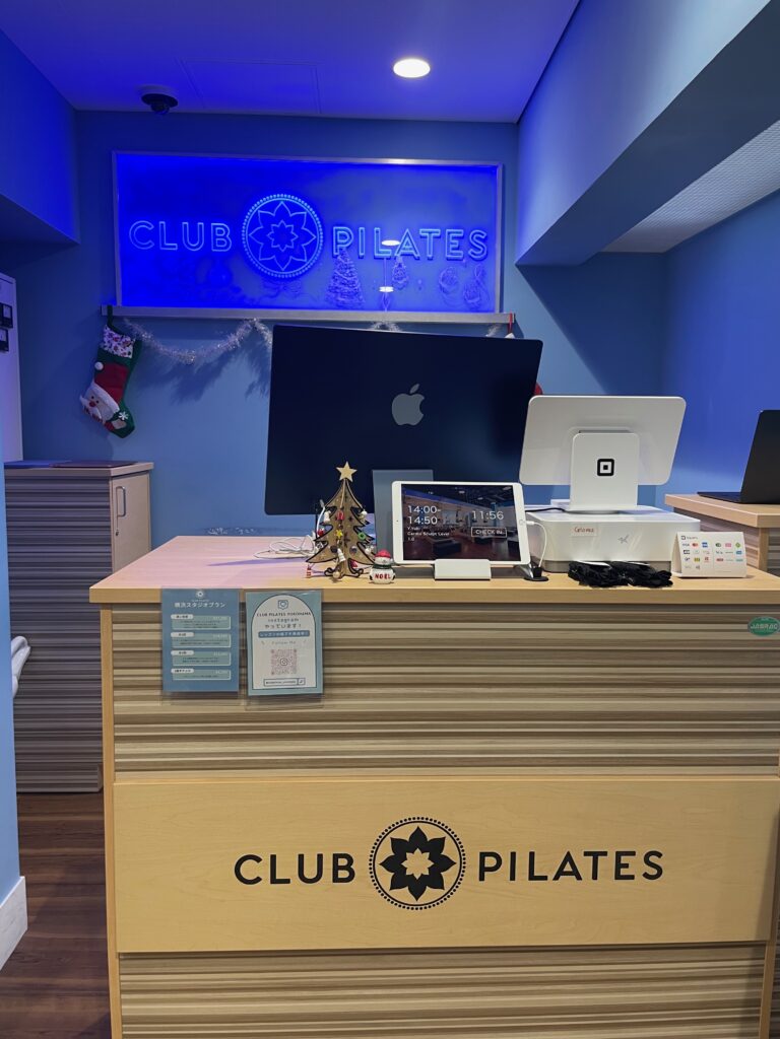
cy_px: 520
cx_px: 390
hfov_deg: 53.1
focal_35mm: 26
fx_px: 781
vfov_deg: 67.3
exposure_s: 1/50
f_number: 1.6
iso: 80
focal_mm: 4.2
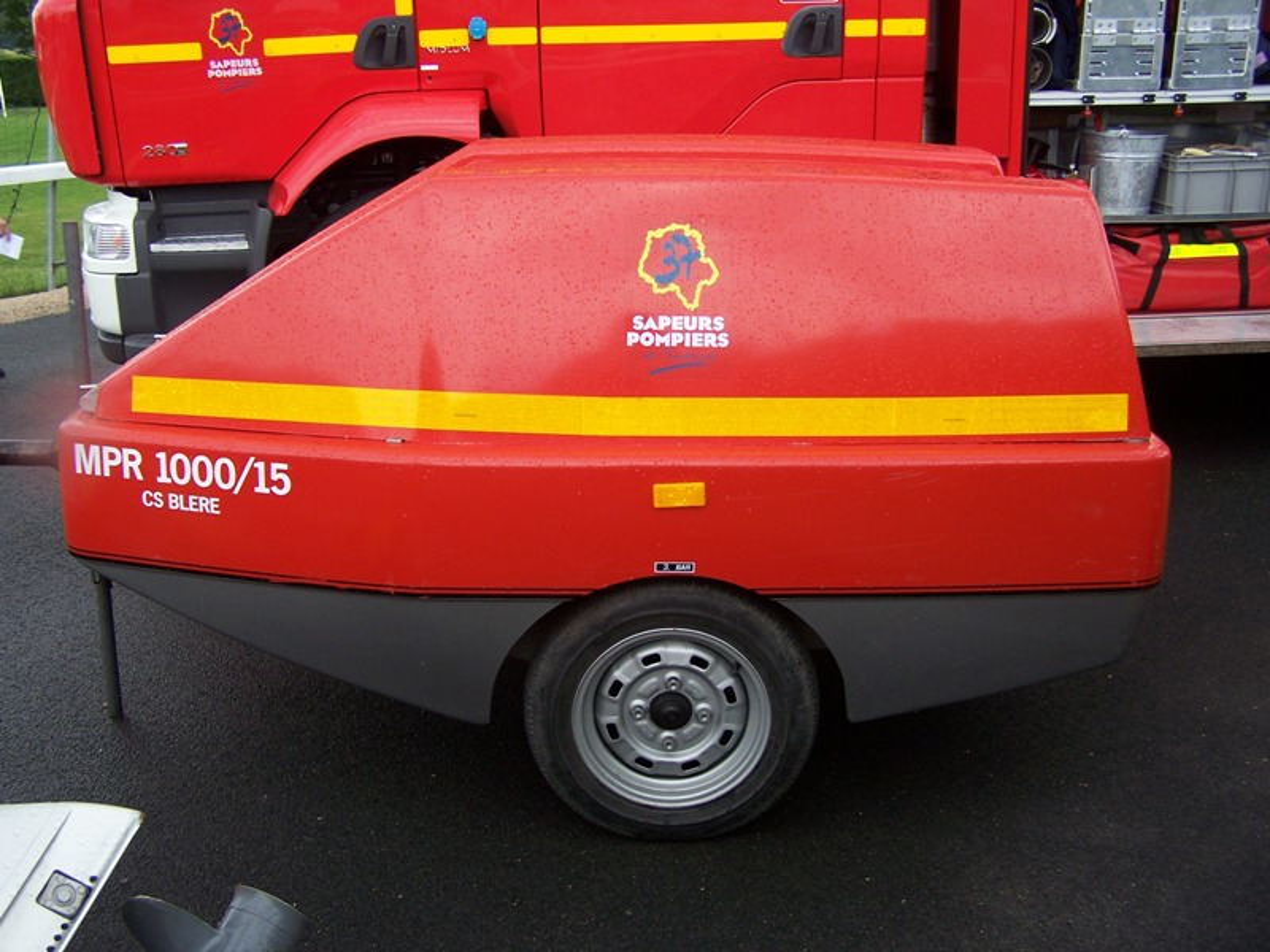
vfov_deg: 37.7
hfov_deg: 49.0
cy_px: 476
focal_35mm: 38
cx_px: 635
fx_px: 1394
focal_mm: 6.3
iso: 80
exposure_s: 1/500
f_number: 2.8
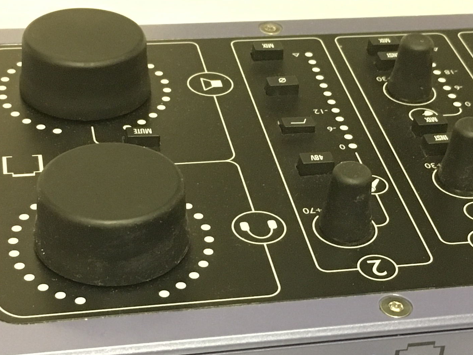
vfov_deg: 17.7
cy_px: 237
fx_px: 1134
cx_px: 276
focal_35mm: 83
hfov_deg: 23.5
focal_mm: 4.15
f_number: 2.2
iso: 640
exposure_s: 1/15
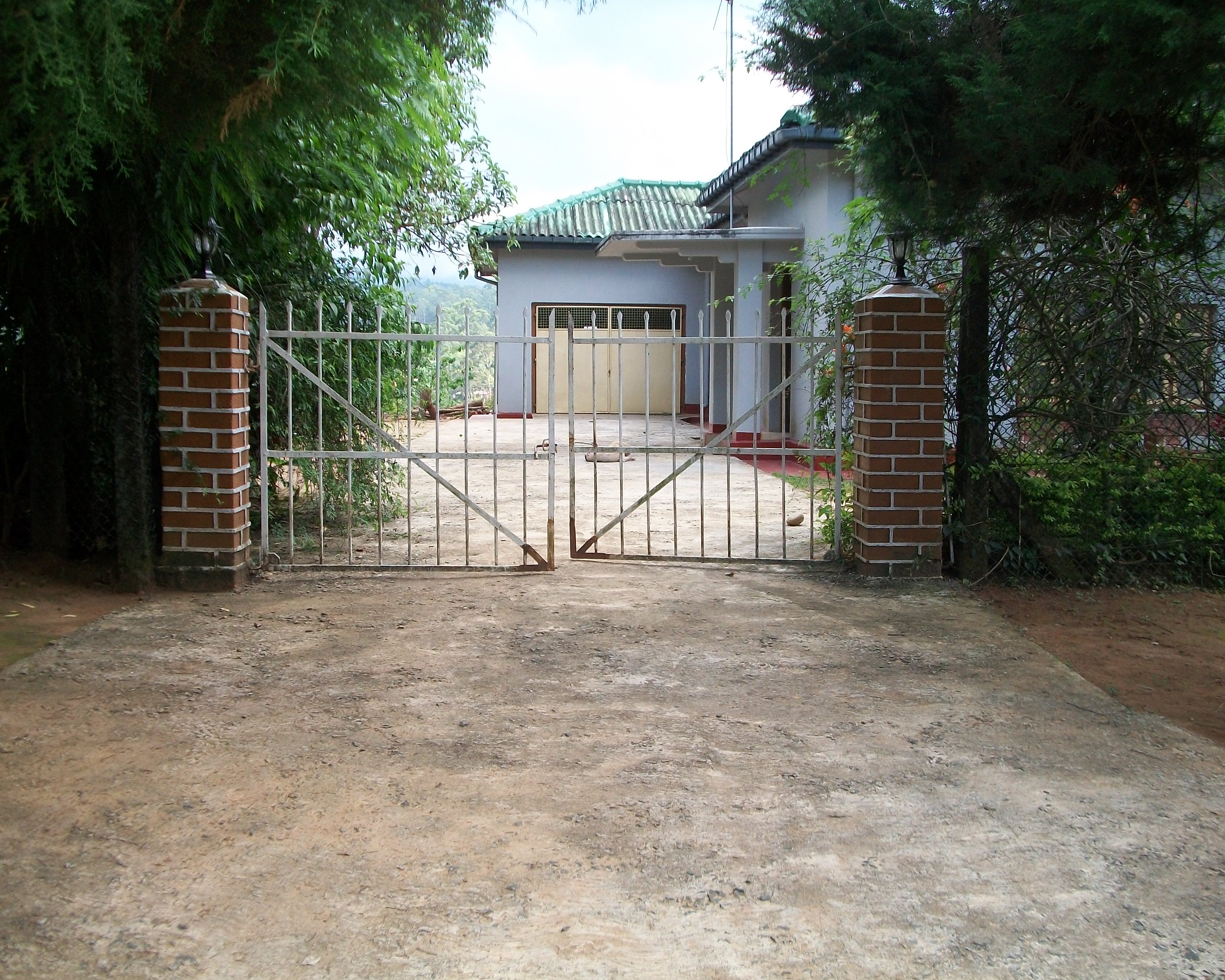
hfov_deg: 52.8
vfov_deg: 43.4
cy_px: 495
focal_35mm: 34
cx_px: 621
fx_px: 1233
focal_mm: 5.7
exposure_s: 1/250
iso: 80
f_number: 2.9
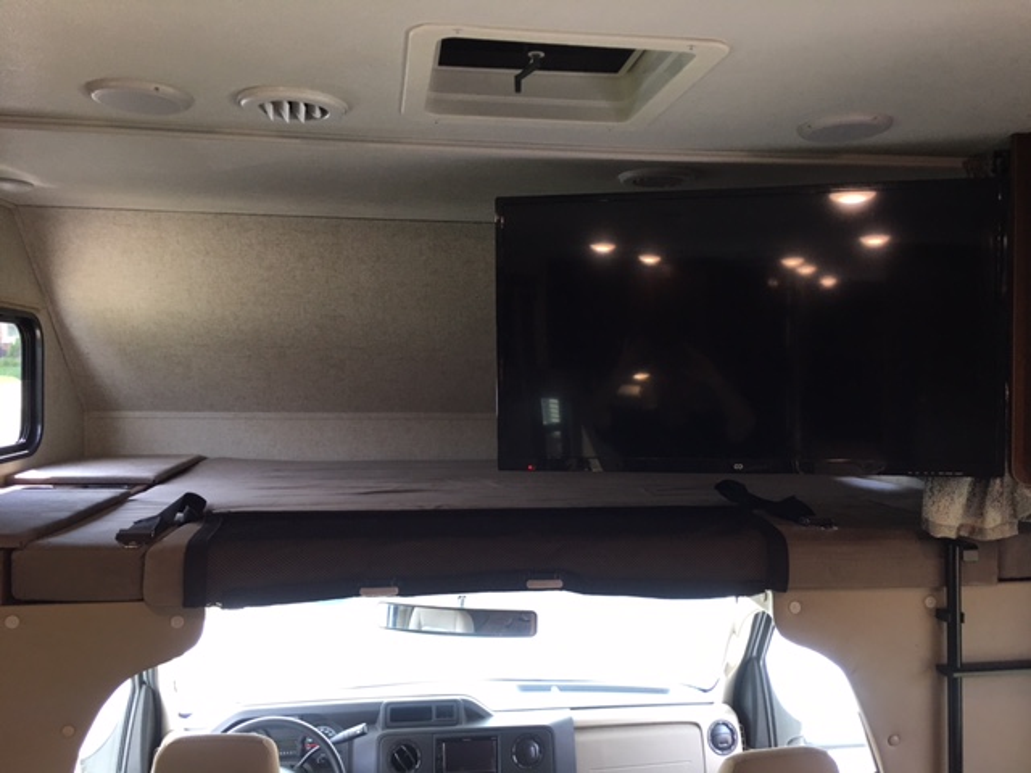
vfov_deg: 48.2
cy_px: 386
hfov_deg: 61.7
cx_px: 516
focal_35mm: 29
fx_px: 864
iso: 40
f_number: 2.2
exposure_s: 1/30
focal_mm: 4.15
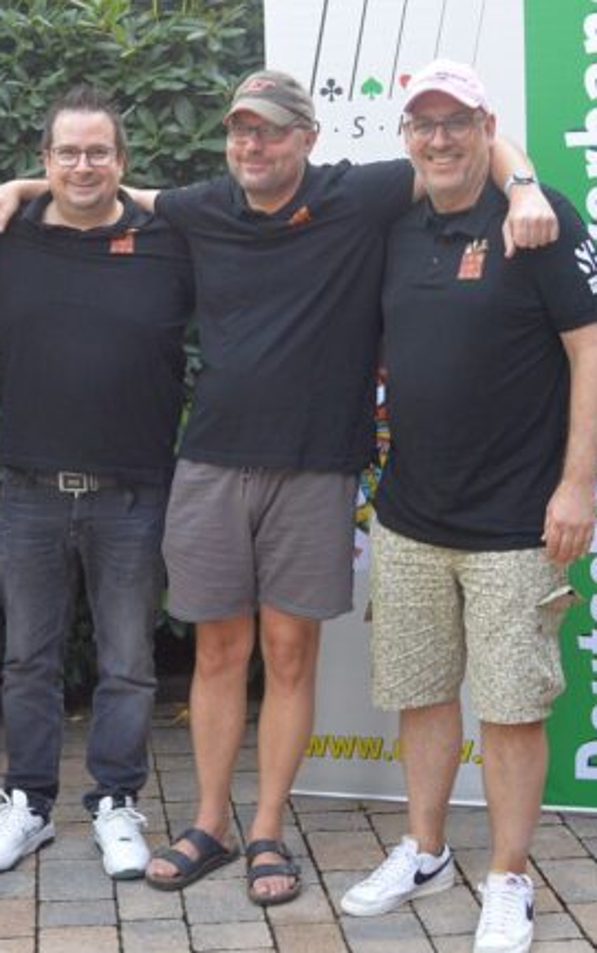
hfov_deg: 19.6
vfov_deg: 31.1
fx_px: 1716
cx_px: 170
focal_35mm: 66
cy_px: 448
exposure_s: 1/80
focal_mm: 26
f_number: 4.5
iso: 400
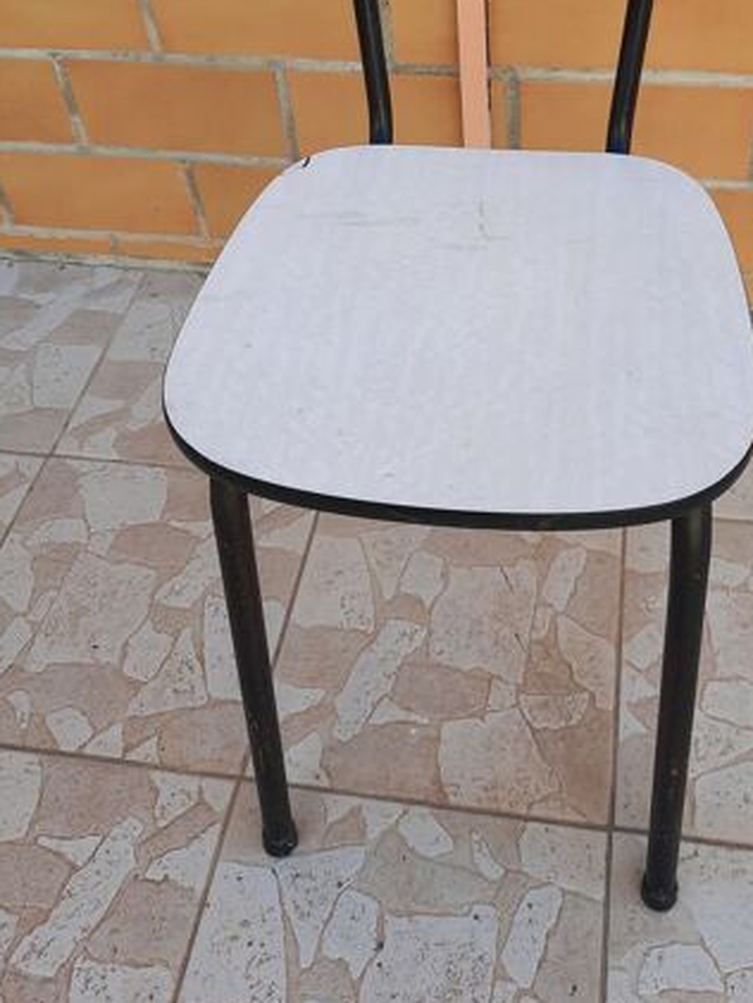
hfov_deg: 37.6
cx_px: 453
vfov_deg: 47.2
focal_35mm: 38
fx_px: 1102
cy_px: 253
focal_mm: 4.6
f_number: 2
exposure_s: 1/259
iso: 32
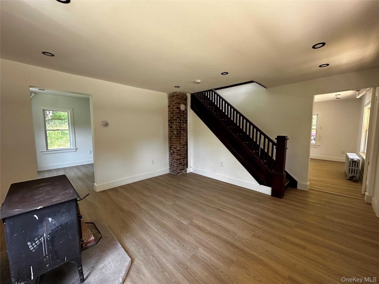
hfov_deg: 102.1
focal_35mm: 14
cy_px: 142
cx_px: 190
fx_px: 153
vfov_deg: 85.7
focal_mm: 2.22
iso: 160
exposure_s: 1/99
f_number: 2.2
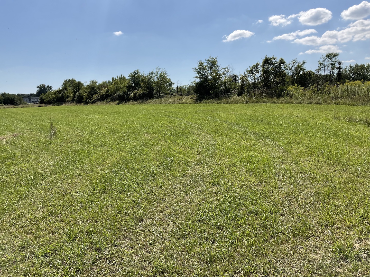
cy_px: 138
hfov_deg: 61.7
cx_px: 185
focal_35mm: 29
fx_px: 310
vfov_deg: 48.2
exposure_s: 1/2538
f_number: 1.8
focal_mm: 3
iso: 16
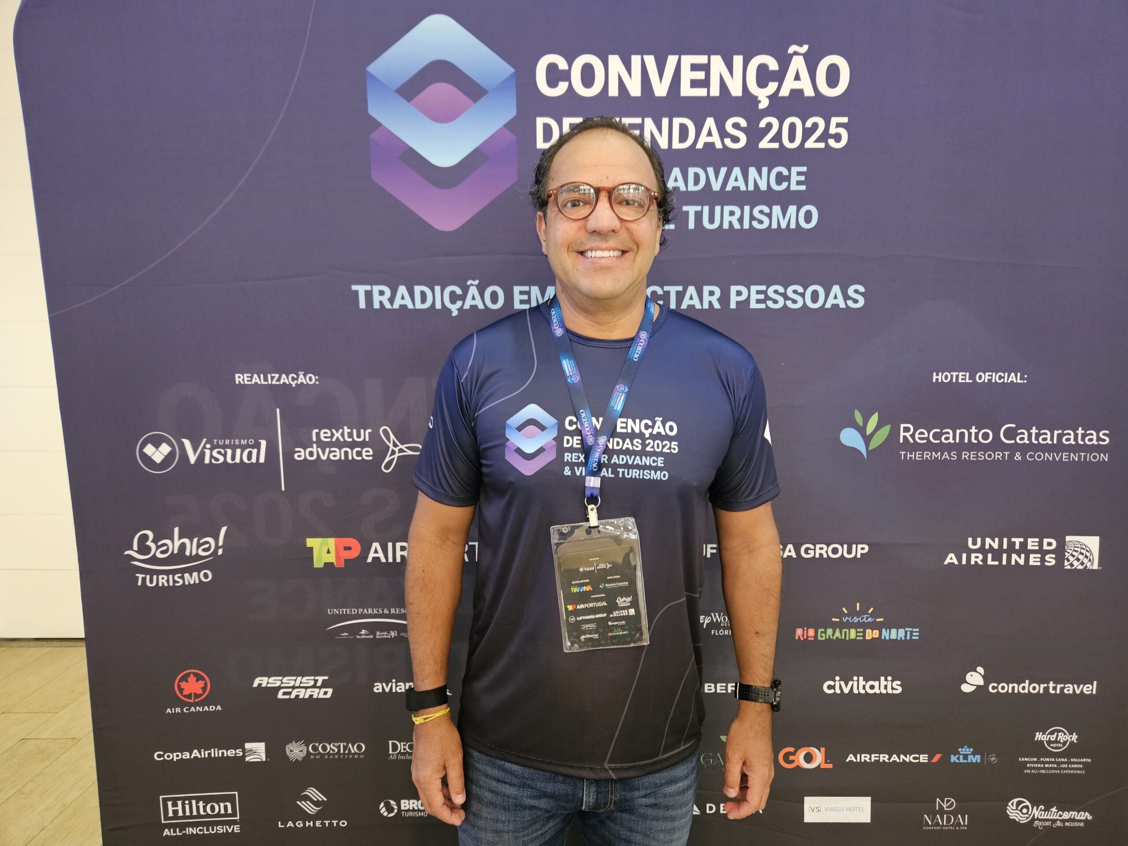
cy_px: 423
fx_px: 749
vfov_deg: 58.9
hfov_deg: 73.9
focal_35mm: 23
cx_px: 564
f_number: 1.8
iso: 640
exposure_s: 1/40
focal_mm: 5.4
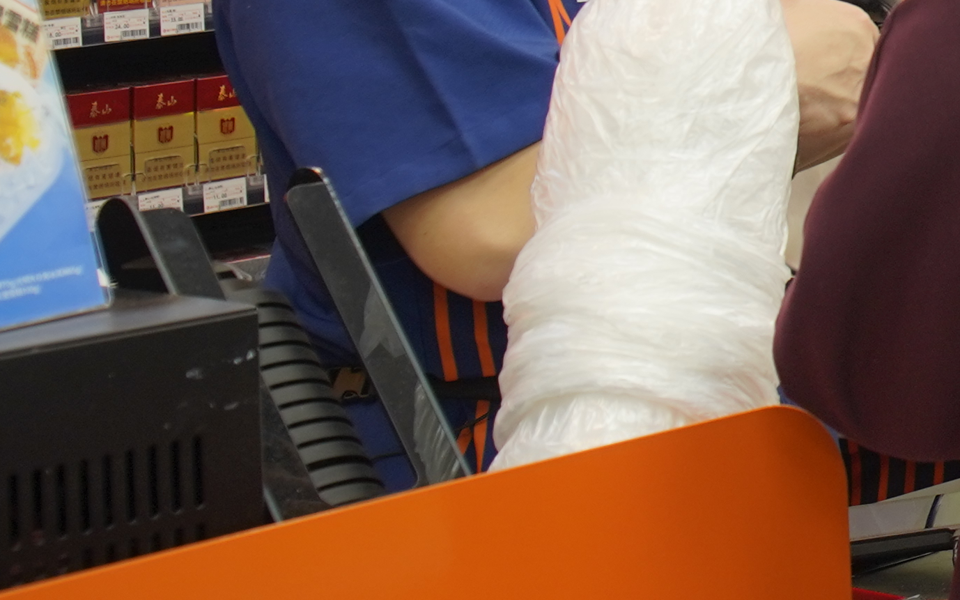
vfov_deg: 9.1
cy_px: -217
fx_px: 3715
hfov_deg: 13.1
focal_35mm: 142
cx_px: 1816
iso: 250
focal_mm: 32
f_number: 4.5
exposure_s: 1/100
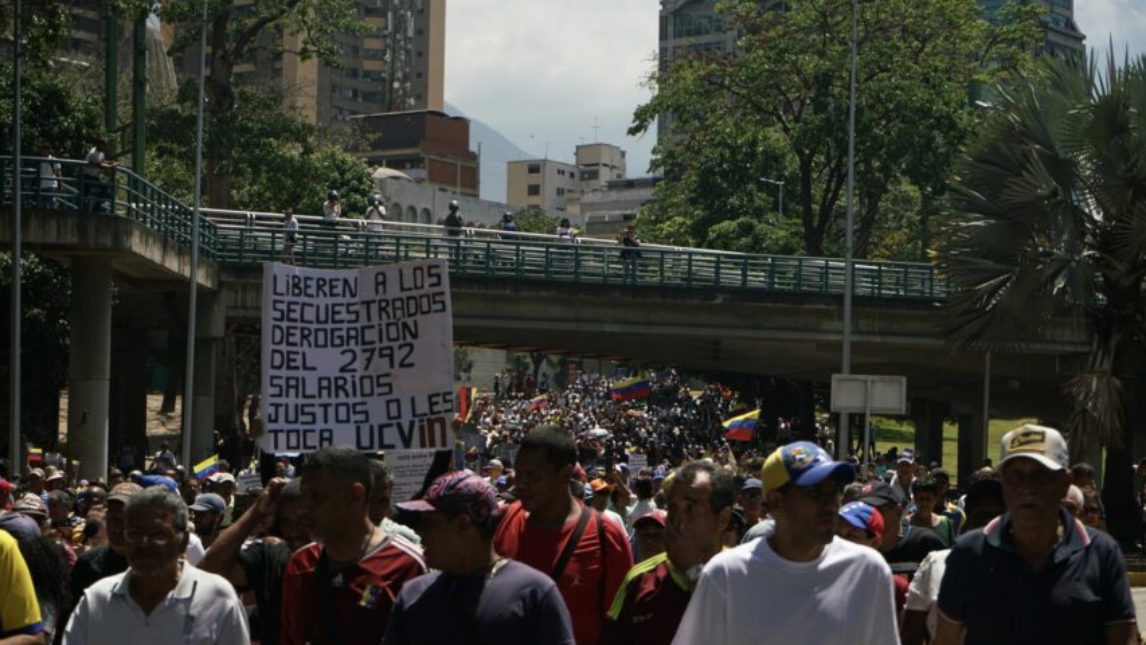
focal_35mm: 74
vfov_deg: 16.3
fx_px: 2249
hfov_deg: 28.6
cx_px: 576
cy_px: 382
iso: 200
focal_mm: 70
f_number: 9
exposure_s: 1/800
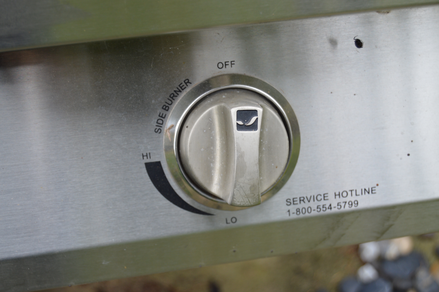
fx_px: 731
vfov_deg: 22.6
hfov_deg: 33.4
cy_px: 146
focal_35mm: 60
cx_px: 220
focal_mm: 40
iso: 220
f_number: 5.6
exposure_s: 1/125
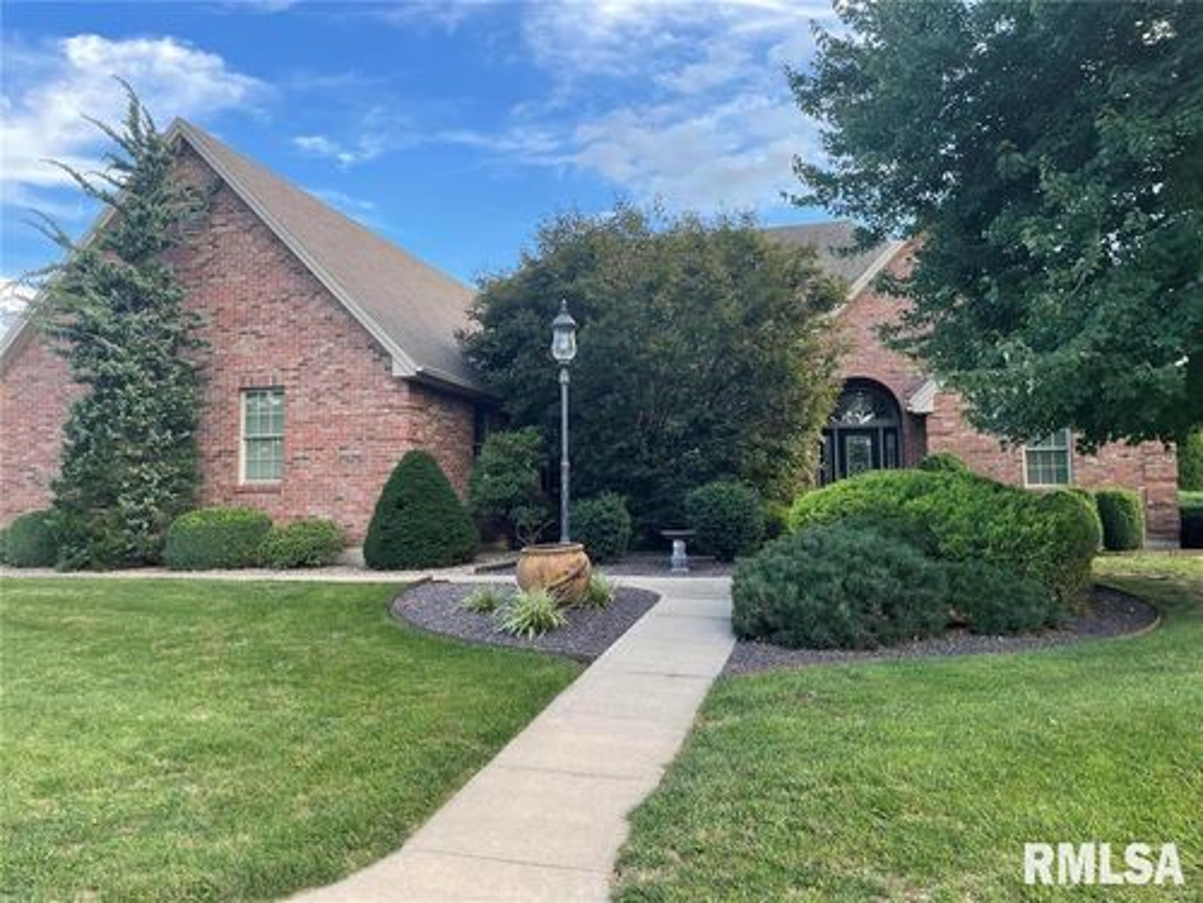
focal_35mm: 26
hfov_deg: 67.3
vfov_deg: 53.1
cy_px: 452
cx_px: 602
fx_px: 904
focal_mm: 4.2
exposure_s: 1/276
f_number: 1.6
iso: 32
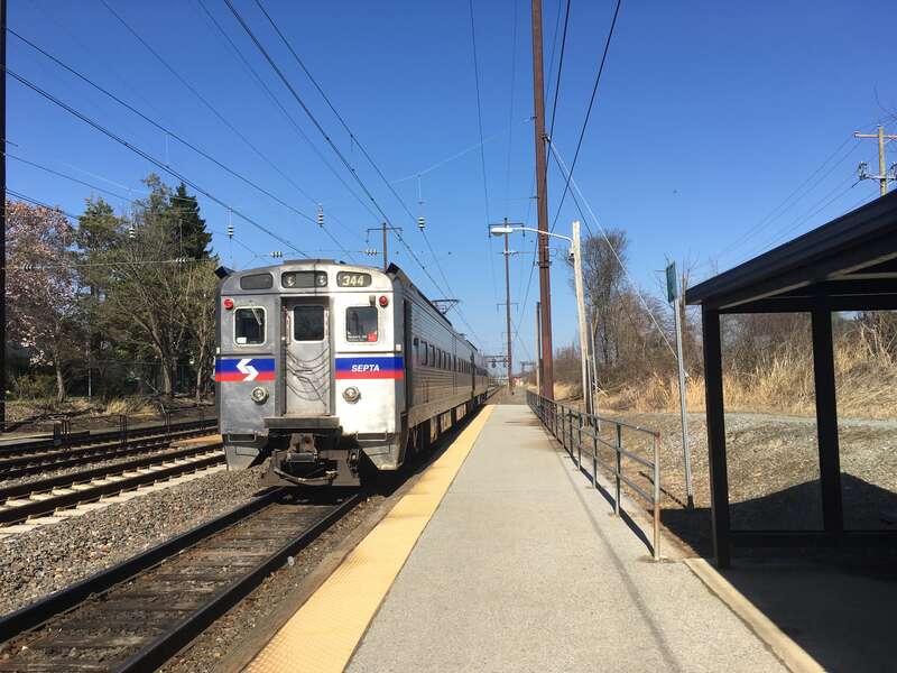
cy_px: 336
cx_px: 448
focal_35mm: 29
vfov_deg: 48.2
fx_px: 751
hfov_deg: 61.7
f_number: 2.2
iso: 25
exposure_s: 1/1603
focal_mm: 4.15
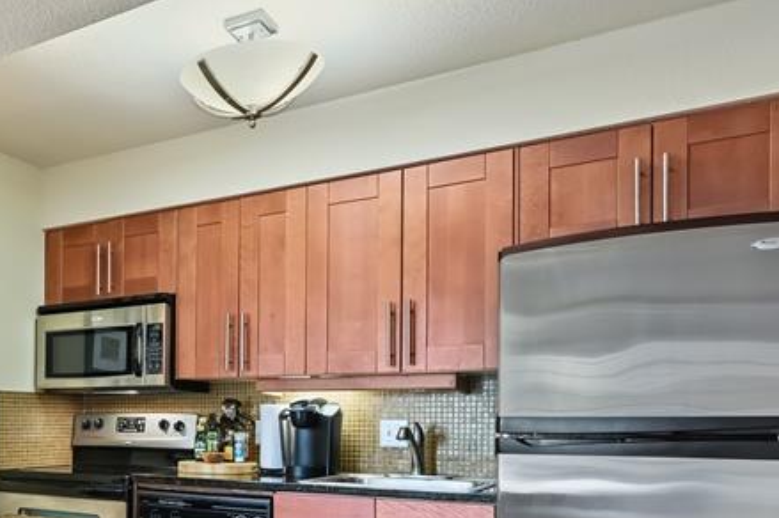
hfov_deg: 50.2
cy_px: 430
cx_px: 126
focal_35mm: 35
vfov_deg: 36.2
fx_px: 757
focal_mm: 15
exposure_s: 1/1.67
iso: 800
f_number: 8
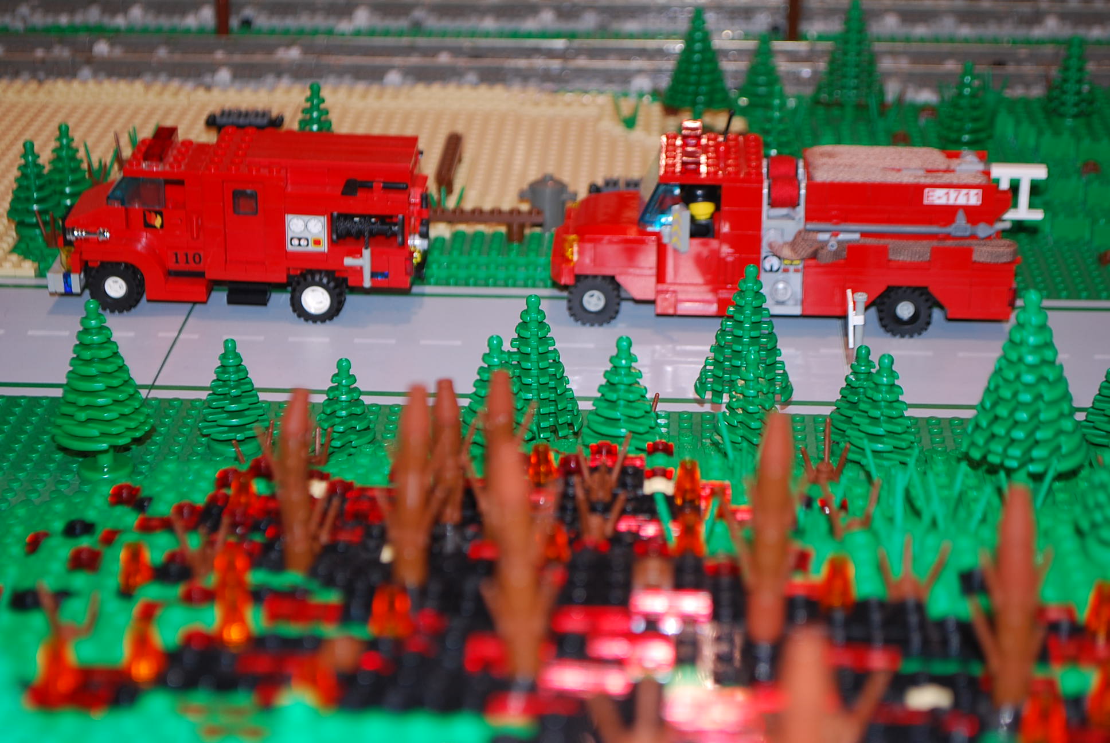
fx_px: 2547
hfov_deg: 24.6
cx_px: 555
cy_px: 372
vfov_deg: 16.6
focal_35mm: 82
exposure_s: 1/60
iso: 200
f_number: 5.6
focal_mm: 55
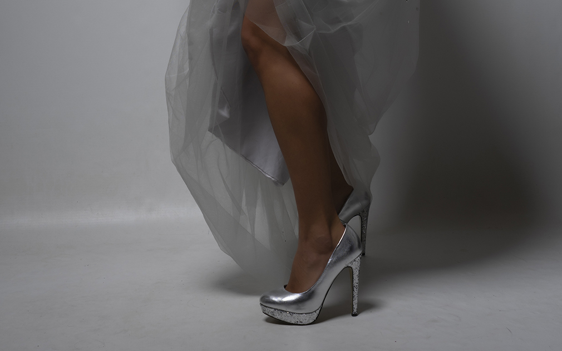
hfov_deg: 24.6
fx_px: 1286
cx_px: 270
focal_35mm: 84
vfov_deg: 15.2
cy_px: -31
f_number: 6.3
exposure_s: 1/200
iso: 100
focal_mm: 52
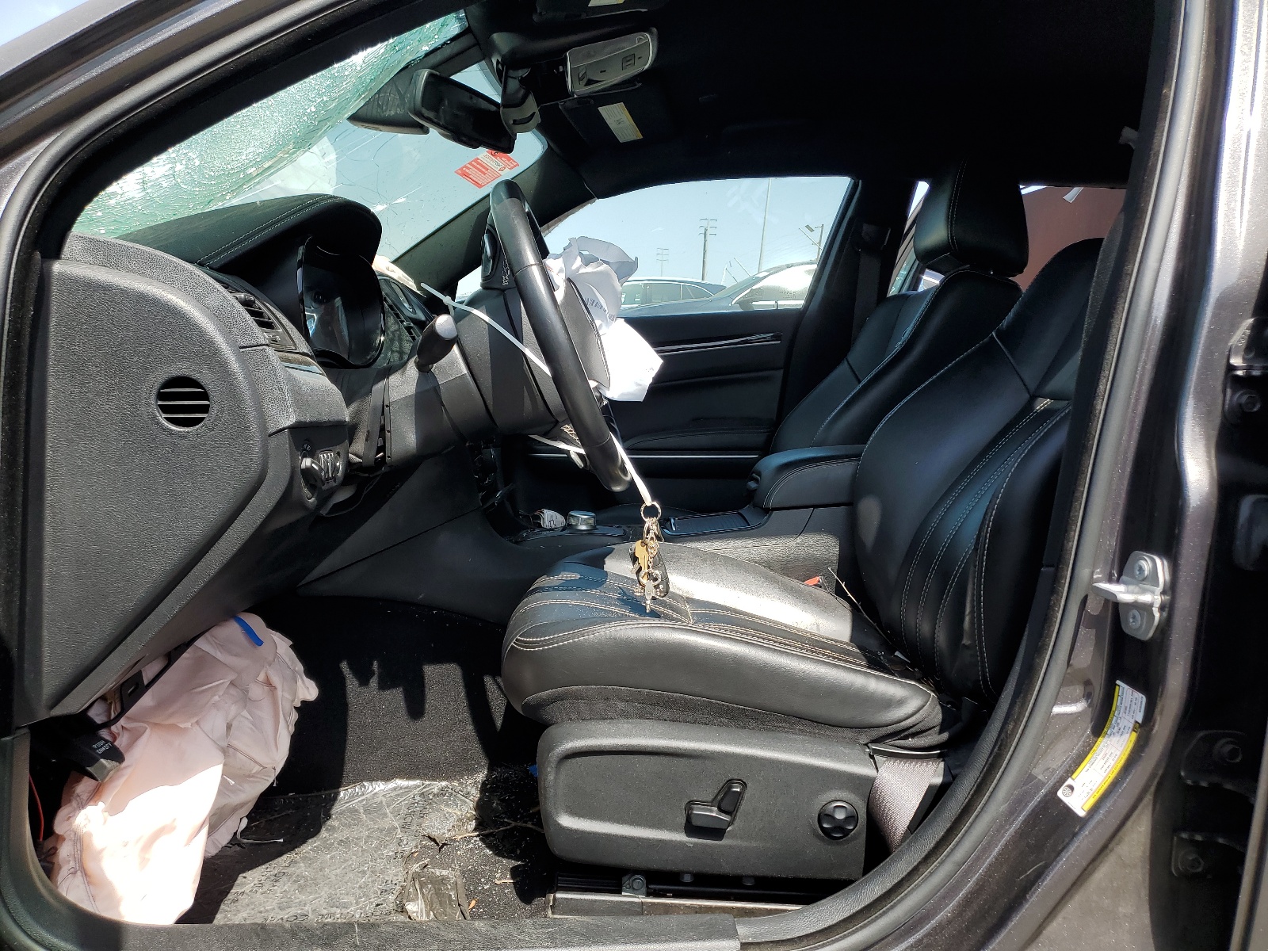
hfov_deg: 67.3
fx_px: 952
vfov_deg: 53.1
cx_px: 634
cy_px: 476
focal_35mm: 26
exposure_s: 1/1250
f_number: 1.5
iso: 50
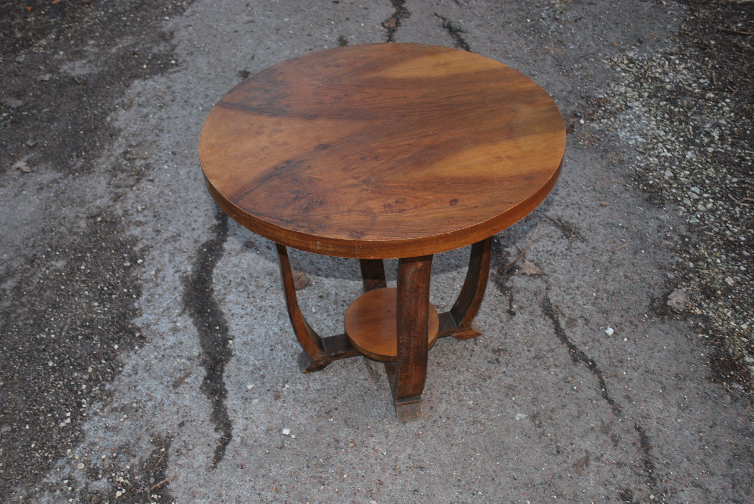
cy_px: 252
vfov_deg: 37.0
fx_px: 755
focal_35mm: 36
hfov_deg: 53.1
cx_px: 377
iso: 200
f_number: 4.2
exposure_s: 1/60
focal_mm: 24
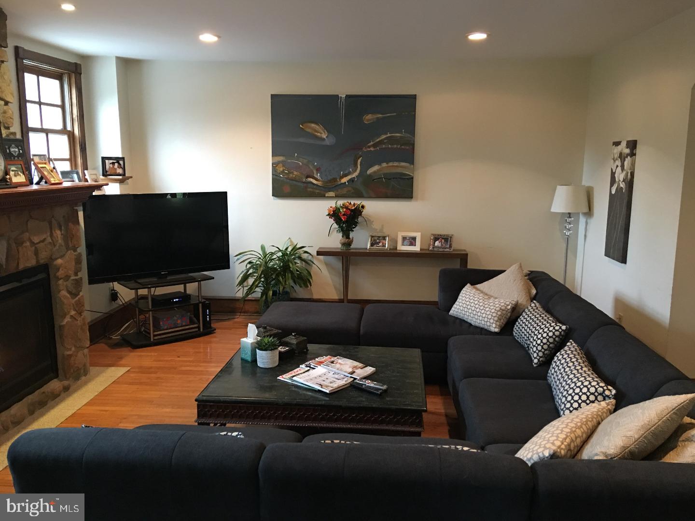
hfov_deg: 61.7
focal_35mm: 29
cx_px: 348
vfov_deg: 48.2
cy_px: 260
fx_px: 582
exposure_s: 1/8
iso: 100
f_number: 2.2
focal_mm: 4.15
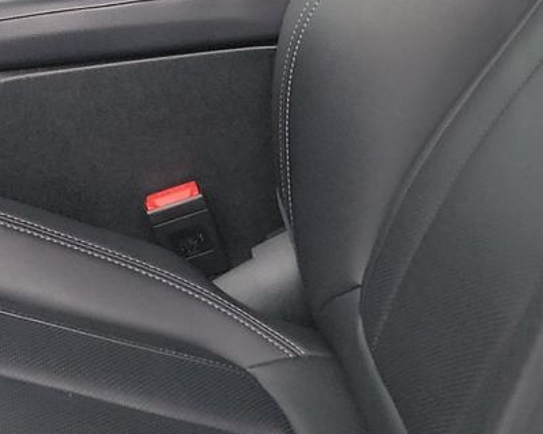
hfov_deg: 18.8
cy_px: -46
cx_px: -176
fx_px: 1510
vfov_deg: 15.9
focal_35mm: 94
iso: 207
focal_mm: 6.7
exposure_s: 1/59
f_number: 1.8
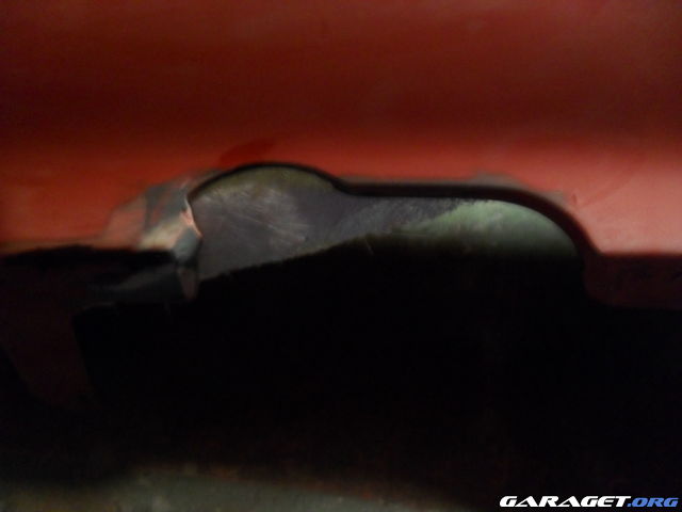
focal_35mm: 35
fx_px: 690
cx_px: 341
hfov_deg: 52.6
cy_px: 256
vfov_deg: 40.7
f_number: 3.2
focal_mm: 6.3
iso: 400
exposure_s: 1/8
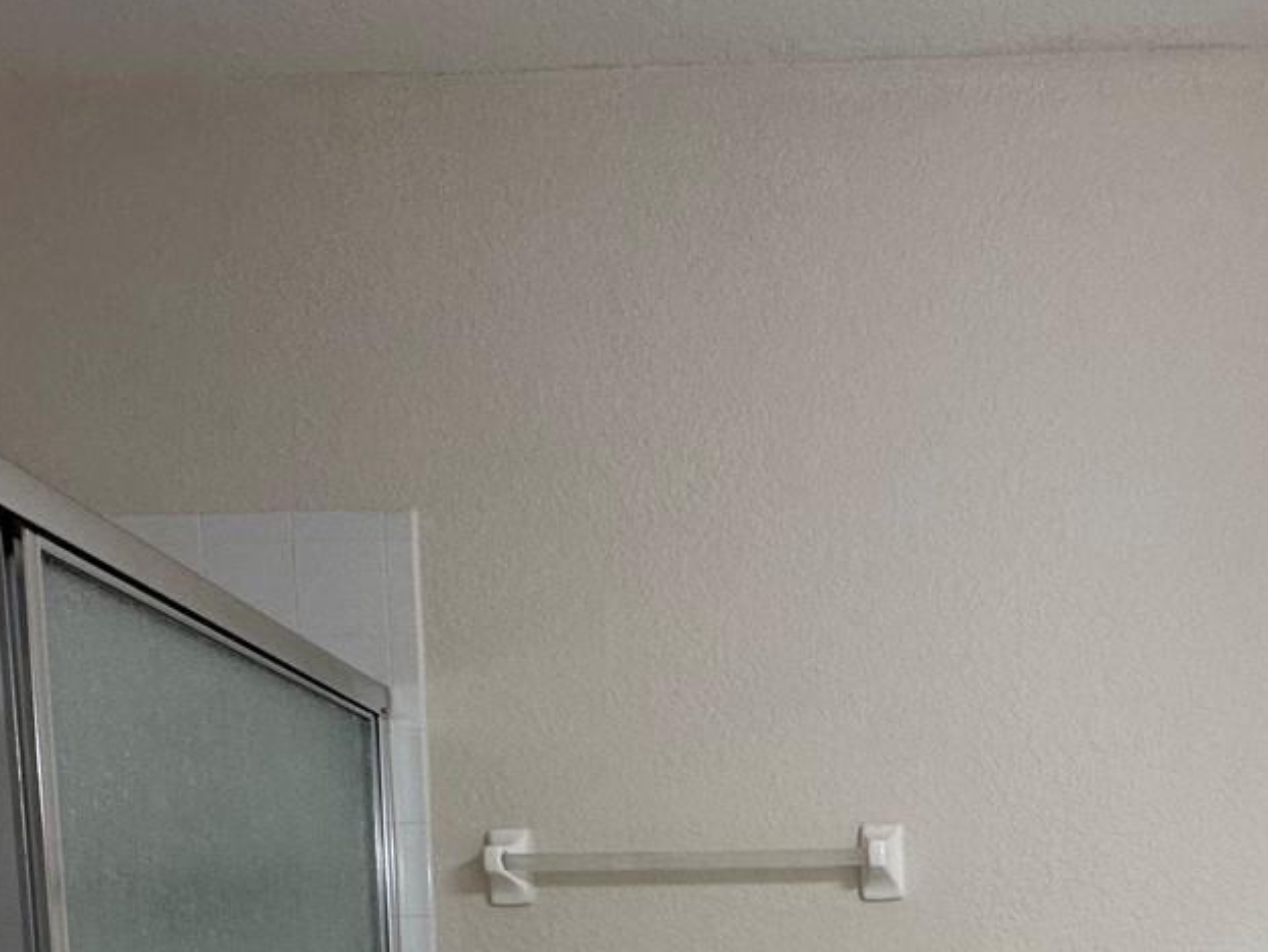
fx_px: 1319
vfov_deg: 32.0
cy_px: 1180
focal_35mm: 36
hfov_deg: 48.5
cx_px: 1013
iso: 125
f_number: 2.2
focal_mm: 2.22
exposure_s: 1/120
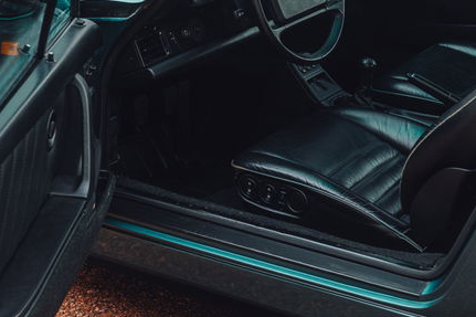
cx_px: 267
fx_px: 1295
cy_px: 78
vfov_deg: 13.9
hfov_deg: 20.8
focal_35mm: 98
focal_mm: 55
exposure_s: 1/80
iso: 800
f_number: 5
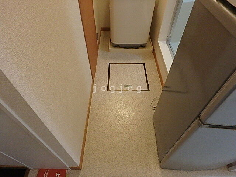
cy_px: 88
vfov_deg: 63.4
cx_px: 118
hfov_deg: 79.0
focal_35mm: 21
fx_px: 143
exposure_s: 1/20
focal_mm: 3.7
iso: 800
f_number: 3.5
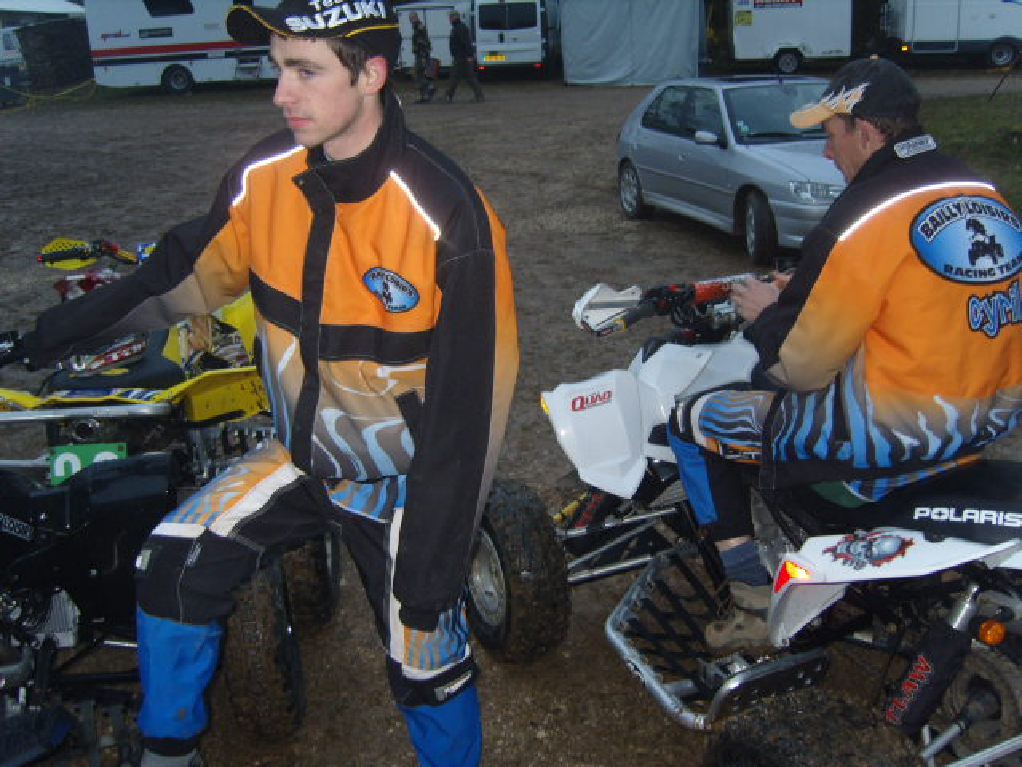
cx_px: 511
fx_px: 1033
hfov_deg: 52.6
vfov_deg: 40.7
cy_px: 384
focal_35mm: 35
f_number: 2.8
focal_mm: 7.4
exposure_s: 1/30
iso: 100
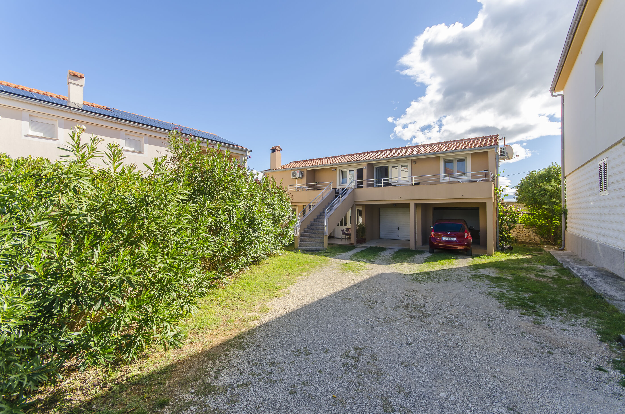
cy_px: 207
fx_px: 260
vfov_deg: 77.1
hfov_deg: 100.5
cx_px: 312
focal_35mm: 15
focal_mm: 10
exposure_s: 1/200
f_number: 7.1
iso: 100
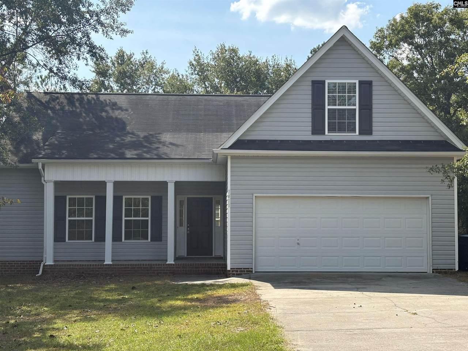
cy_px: 176
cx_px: 234
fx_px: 703
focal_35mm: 52
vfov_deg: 28.0
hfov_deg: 36.8
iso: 50
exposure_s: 1/2747
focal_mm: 5.96
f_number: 1.6
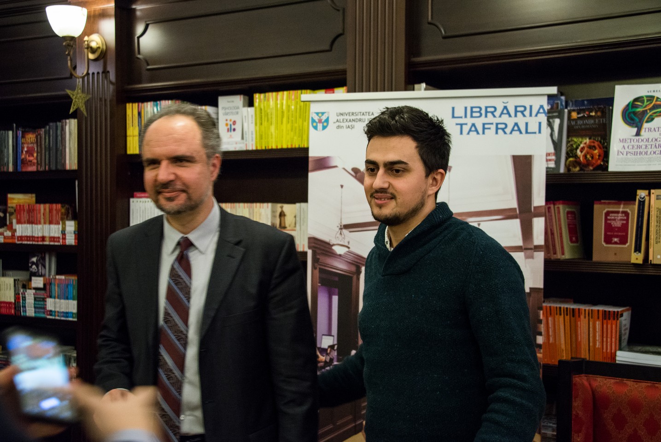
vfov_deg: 29.9
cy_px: 221
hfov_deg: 43.6
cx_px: 330
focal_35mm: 45
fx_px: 827
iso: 2000
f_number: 4.2
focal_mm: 45
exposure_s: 1/60
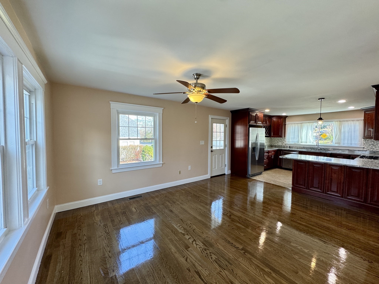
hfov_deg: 102.1
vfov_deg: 85.7
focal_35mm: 14
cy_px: 142
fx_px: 153
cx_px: 190
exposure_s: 1/120
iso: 160
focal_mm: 2.22
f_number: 2.2
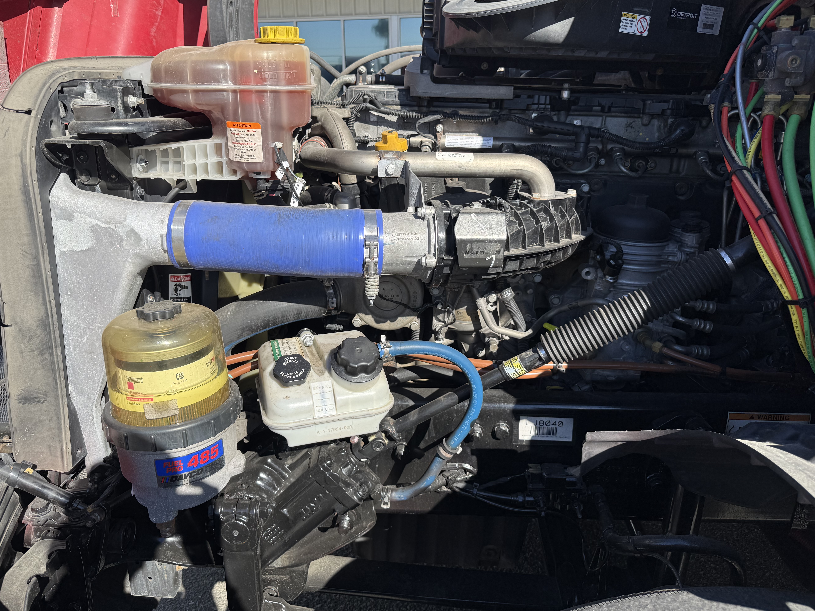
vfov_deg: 53.0
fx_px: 612
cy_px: 294
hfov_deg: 67.3
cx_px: 386
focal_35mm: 26
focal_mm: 6.76
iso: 80
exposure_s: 1/2445
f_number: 1.78
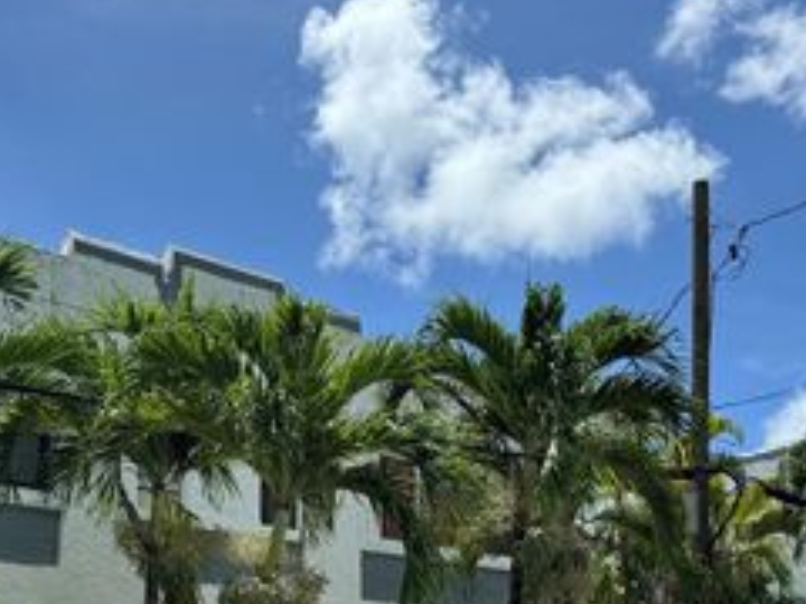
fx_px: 1164
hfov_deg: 38.1
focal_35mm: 50
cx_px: 339
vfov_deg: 28.1
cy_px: 532
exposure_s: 1/4950
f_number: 1.78
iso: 80
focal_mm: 6.76
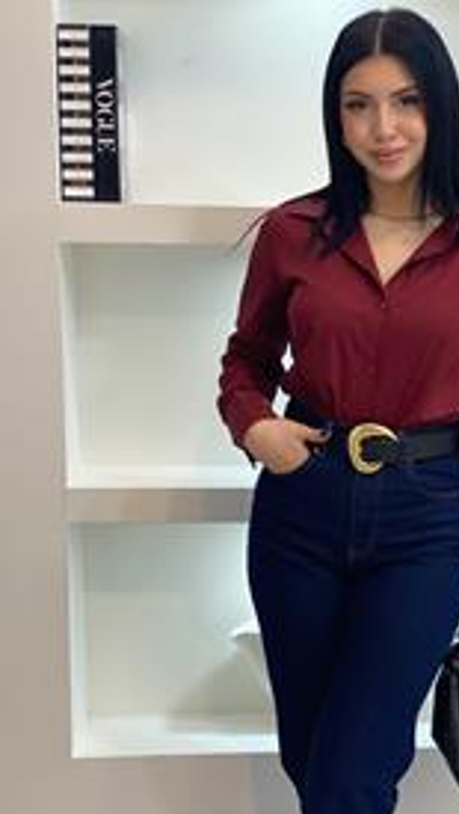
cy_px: 564
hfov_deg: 14.1
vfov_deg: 24.8
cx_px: 412
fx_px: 1836
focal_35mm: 85
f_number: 2
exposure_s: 1/100
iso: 100
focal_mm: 6
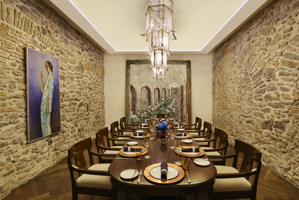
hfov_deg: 90.0
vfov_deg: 67.4
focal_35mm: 18
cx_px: 150
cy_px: 100
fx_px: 150
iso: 100
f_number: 11
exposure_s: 4
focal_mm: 18
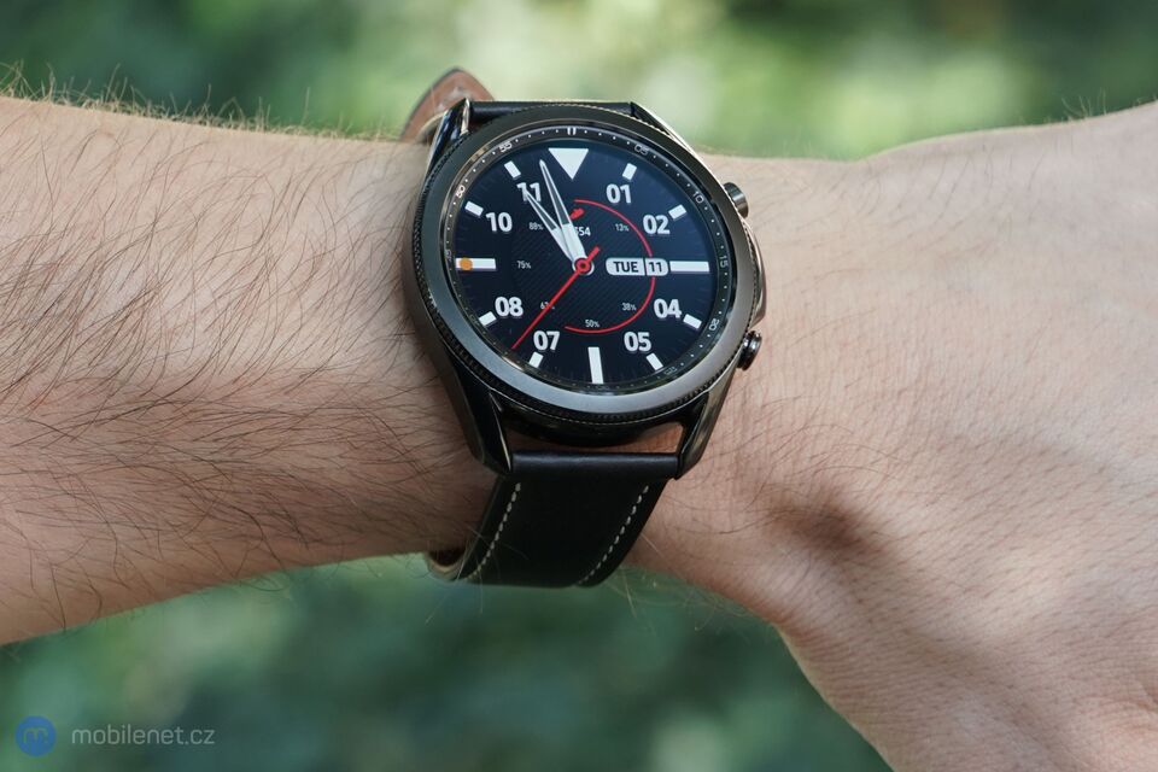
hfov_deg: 28.8
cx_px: 579
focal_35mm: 70
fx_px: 2251
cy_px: 386
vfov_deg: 19.5
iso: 400
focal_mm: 70
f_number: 6.3
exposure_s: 1/160
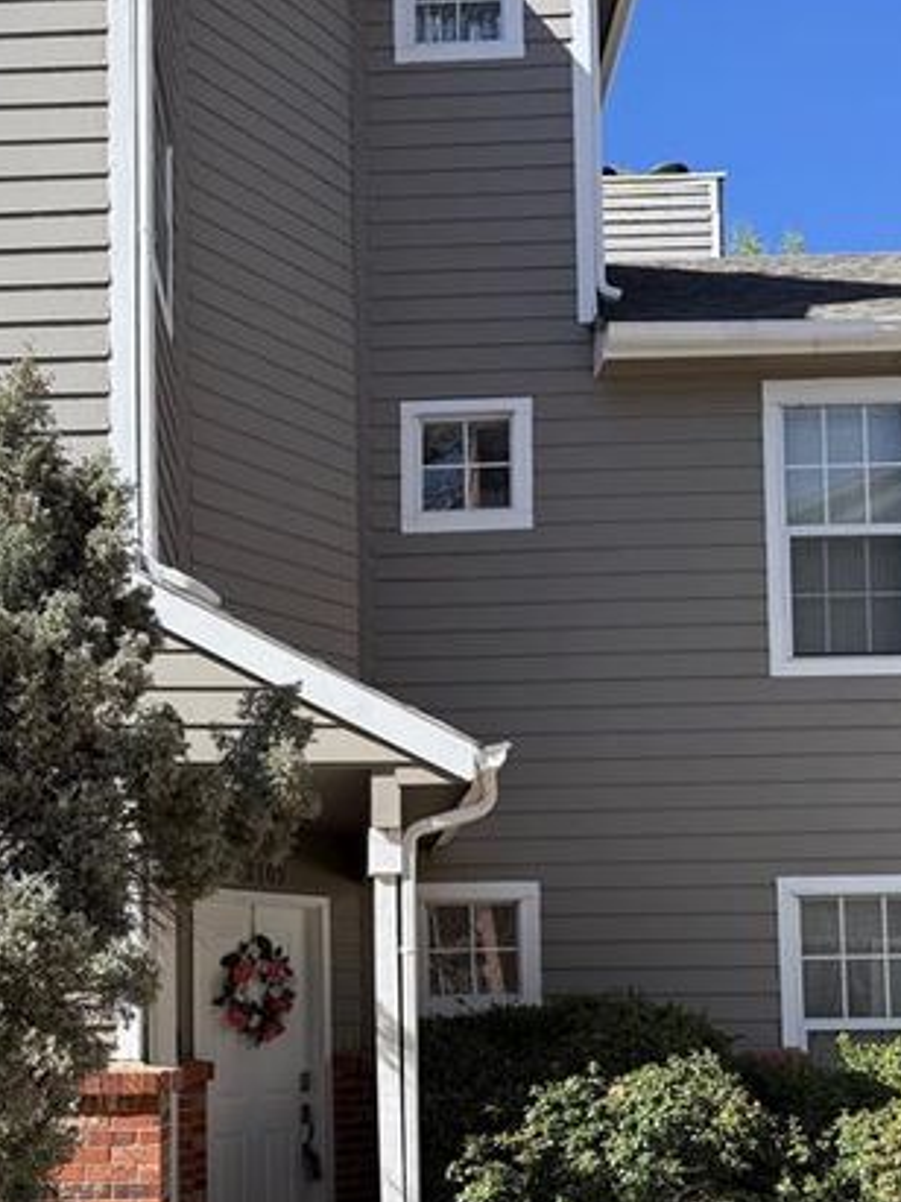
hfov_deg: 36.4
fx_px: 1354
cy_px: 950
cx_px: 295
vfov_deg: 45.6
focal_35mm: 39
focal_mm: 6.76
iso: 80
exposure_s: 1/2169
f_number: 1.78
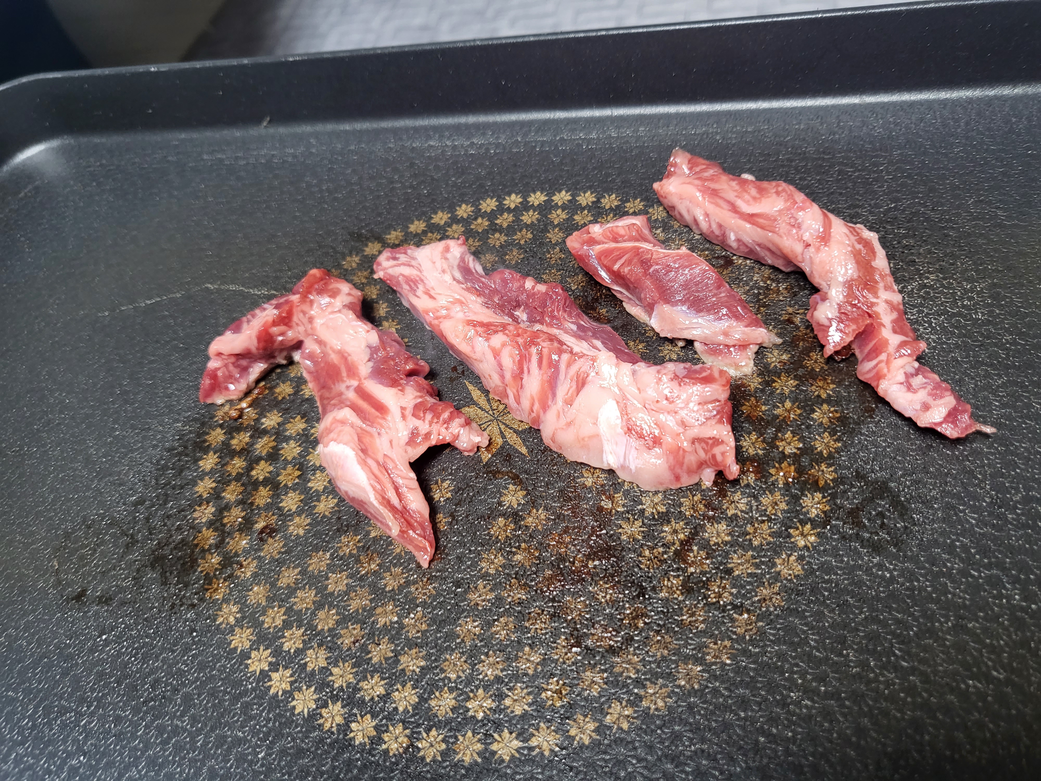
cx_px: 520
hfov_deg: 67.3
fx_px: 782
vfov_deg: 53.1
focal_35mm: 26
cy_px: 390
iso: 200
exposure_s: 1/40
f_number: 1.8
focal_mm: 4.25
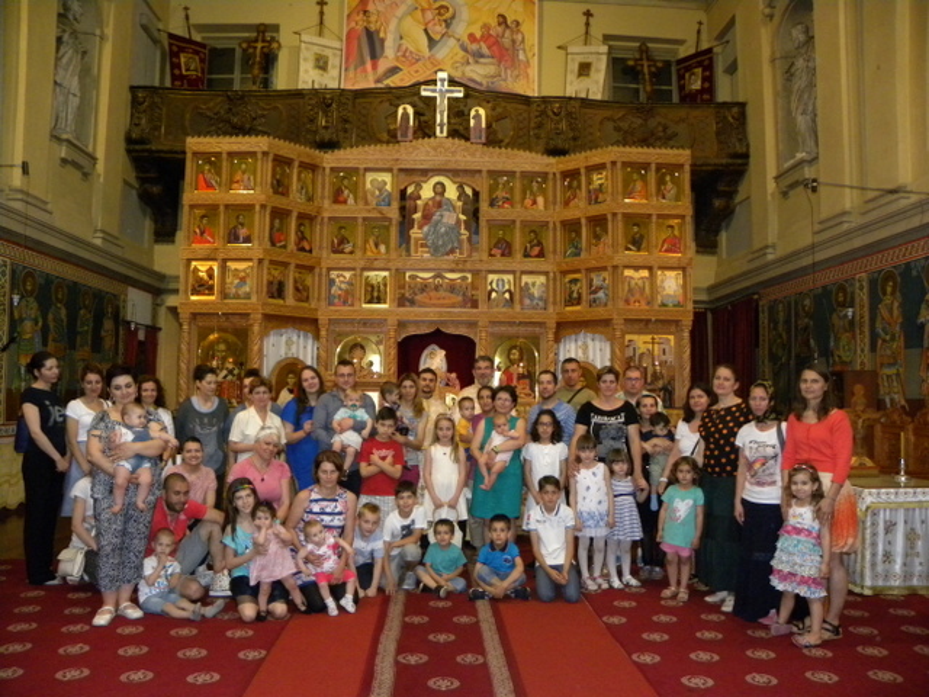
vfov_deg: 53.1
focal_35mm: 26
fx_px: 698
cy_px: 348
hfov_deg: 67.3
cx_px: 464
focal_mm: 4.6
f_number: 2.8
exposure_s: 1/30
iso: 400
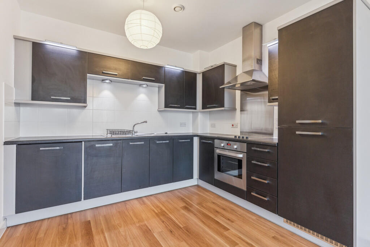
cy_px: 124
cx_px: 185
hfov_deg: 93.3
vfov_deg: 70.5
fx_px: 175
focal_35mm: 17
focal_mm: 17
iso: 800
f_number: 5.6
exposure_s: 1/80
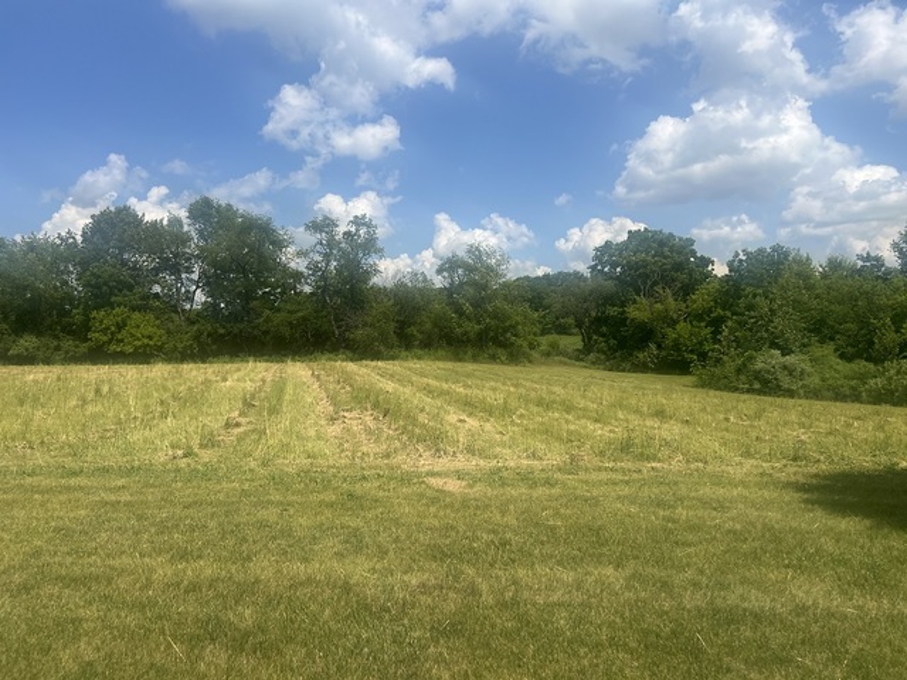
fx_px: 681
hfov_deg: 67.3
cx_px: 454
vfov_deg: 53.1
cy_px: 340
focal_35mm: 26
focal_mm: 5.7
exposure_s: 1/6211
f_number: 1.5
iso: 50
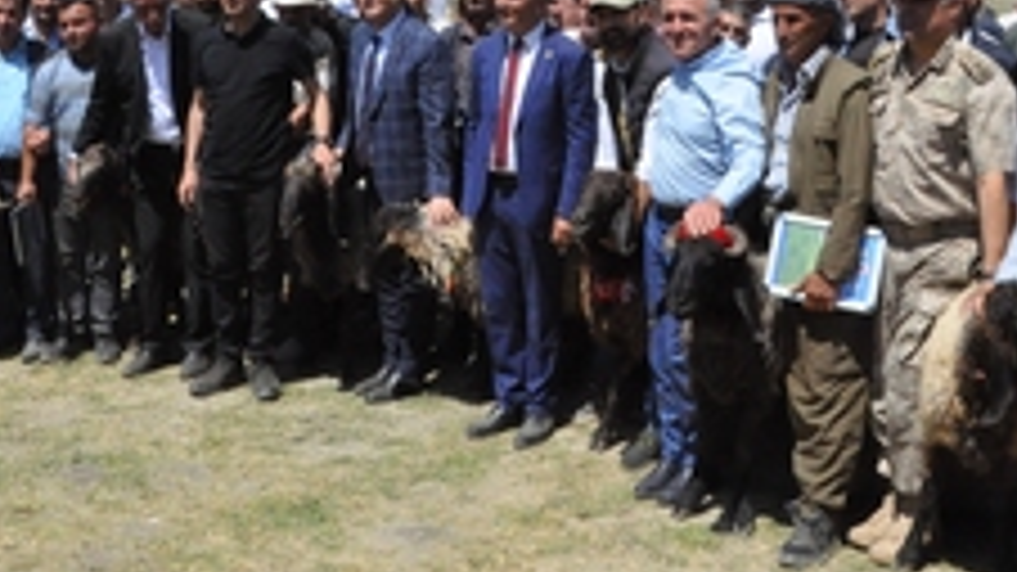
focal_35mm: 50
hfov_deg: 41.2
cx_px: 598
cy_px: 36
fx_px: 1348
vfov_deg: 23.2
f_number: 20
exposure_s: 1/1600
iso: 3200
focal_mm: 18
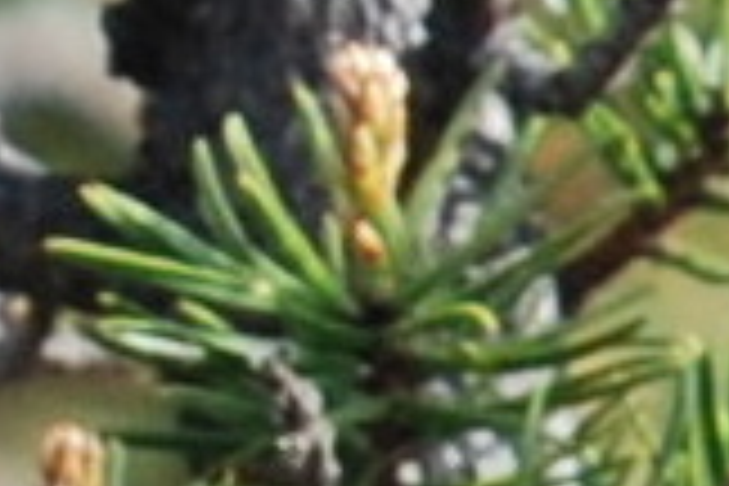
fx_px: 30976
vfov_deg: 0.9
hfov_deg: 1.3
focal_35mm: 1530
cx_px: -1213
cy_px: -767
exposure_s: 1/250
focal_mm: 135
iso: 200
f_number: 5.6
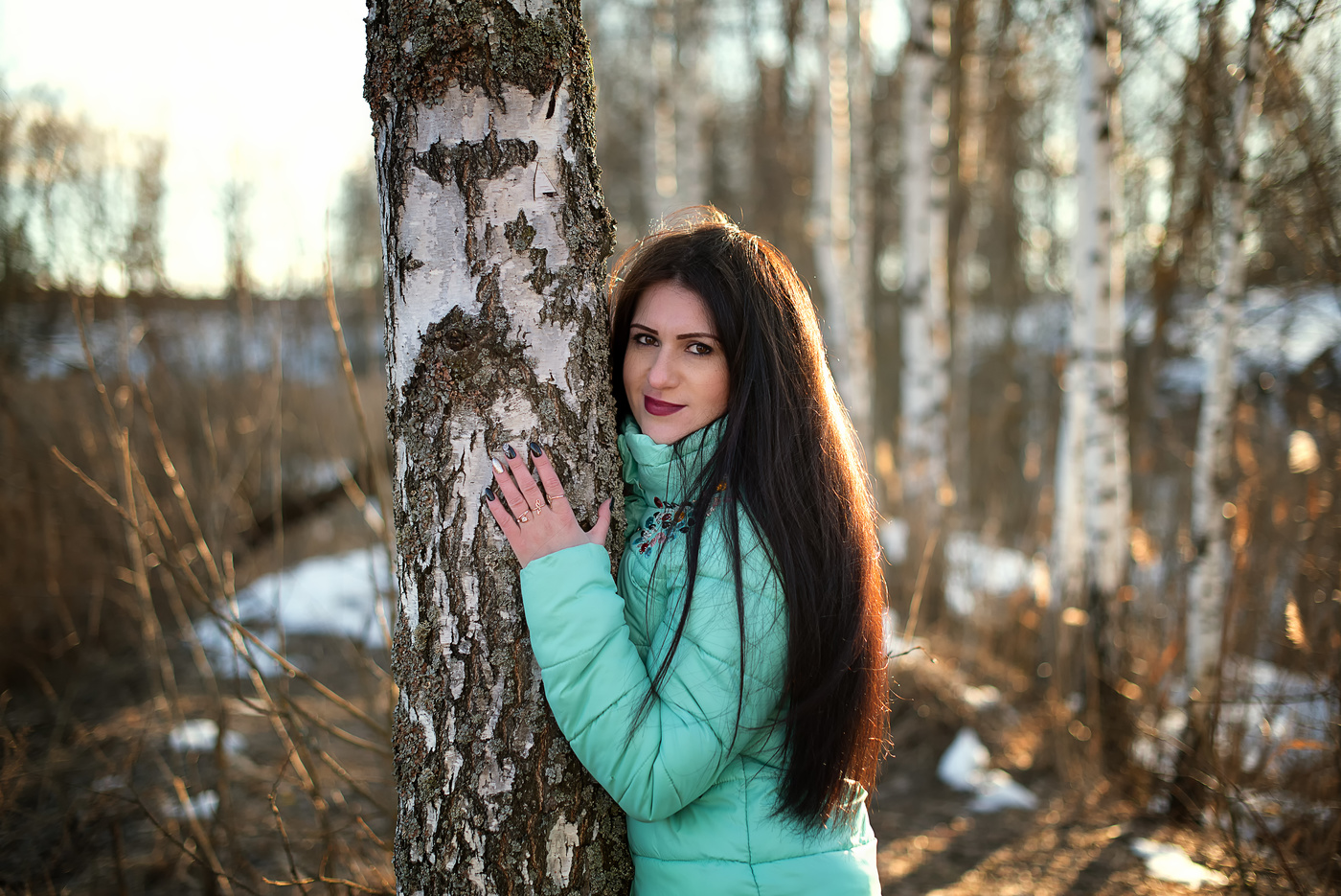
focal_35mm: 50
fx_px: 1863
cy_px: 448
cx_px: 670
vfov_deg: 27.0
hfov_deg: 39.6
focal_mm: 50
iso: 400
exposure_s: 1/1600
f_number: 2
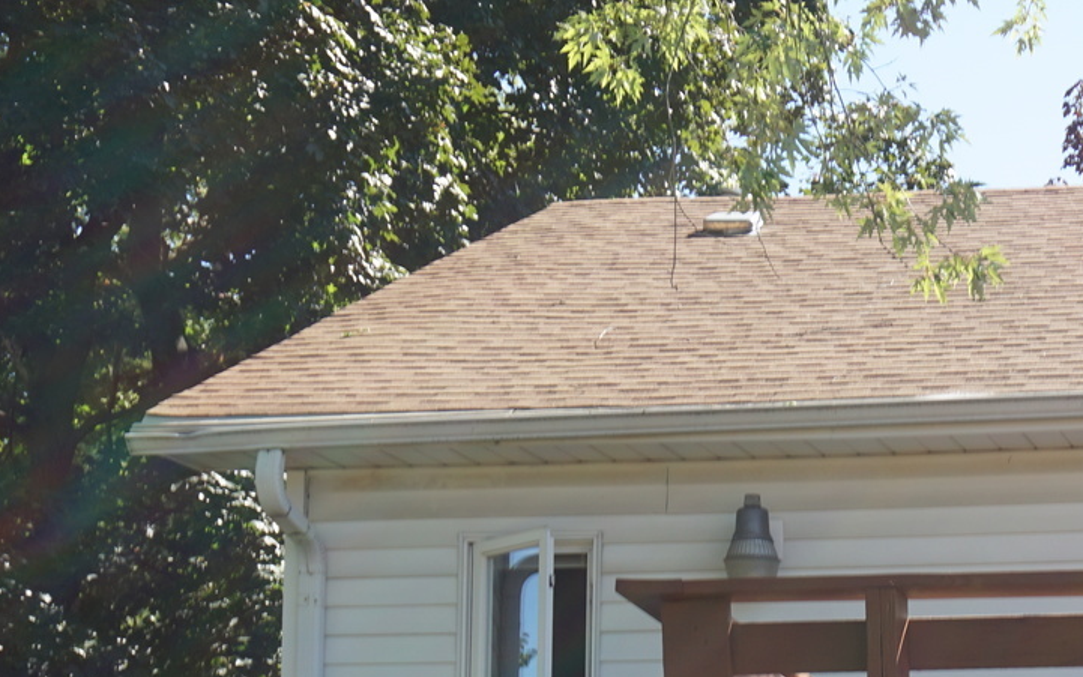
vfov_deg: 12.5
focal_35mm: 103
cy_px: 691
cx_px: 1063
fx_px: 3041
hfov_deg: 19.6
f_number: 7.1
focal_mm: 30
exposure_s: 1/100
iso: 100
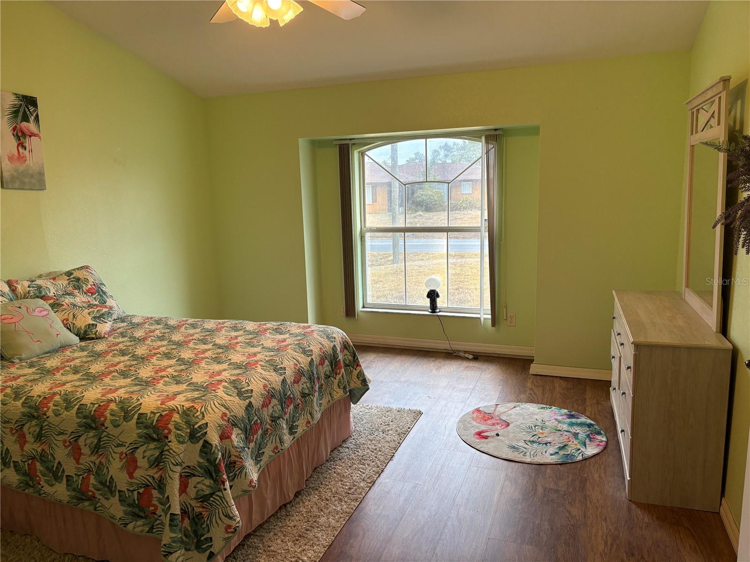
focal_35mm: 26
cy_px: 281
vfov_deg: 53.1
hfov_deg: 67.3
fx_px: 563
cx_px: 375
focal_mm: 5.96
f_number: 1.6
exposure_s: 1/120
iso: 125
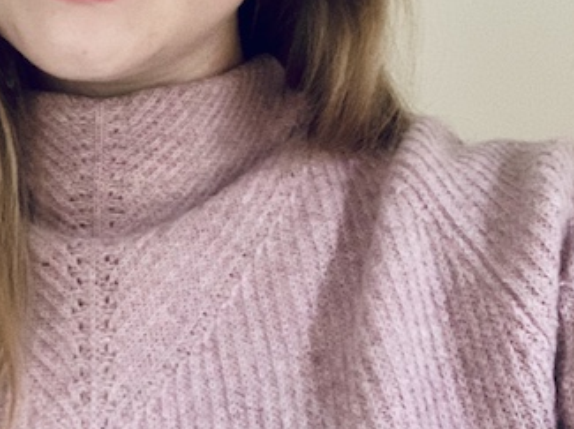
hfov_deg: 27.4
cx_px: 88
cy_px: 121
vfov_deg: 21.1
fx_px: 1143
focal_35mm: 69
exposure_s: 1/20
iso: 640
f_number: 2.2
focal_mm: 2.87
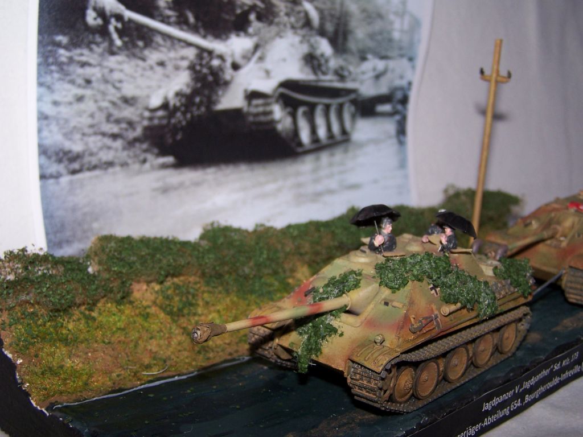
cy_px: 218
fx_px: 859
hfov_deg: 37.5
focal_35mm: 51
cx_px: 292
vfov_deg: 28.6
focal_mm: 8.5
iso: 80
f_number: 3
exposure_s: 1/60
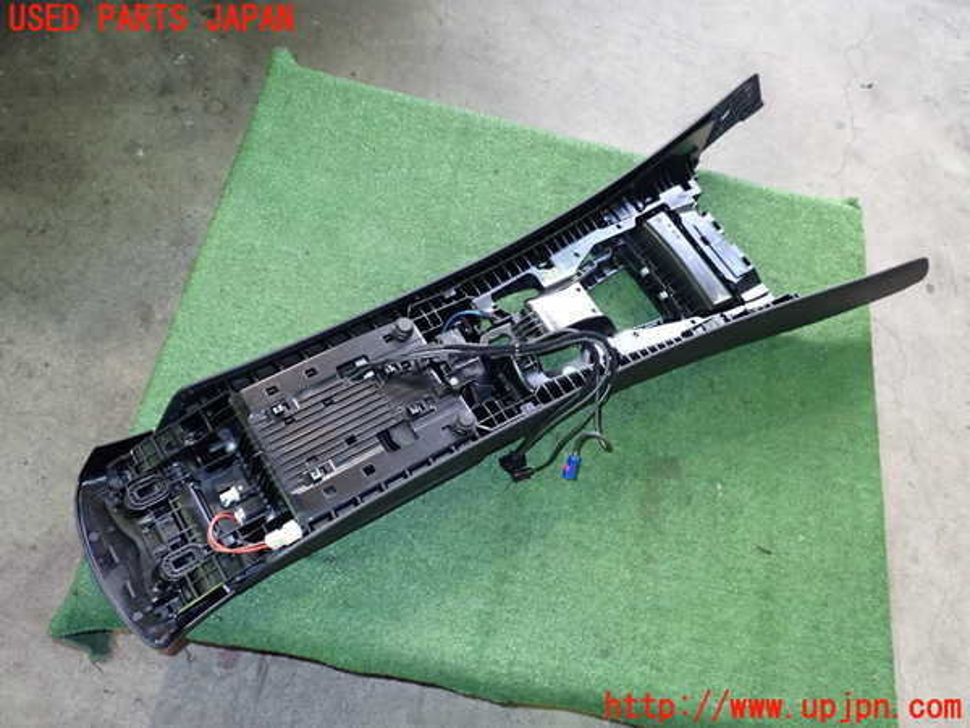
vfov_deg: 46.8
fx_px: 841
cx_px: 485
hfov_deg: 60.0
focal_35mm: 30
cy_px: 364
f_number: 2.3
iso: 250
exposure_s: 1/30
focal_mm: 5.4
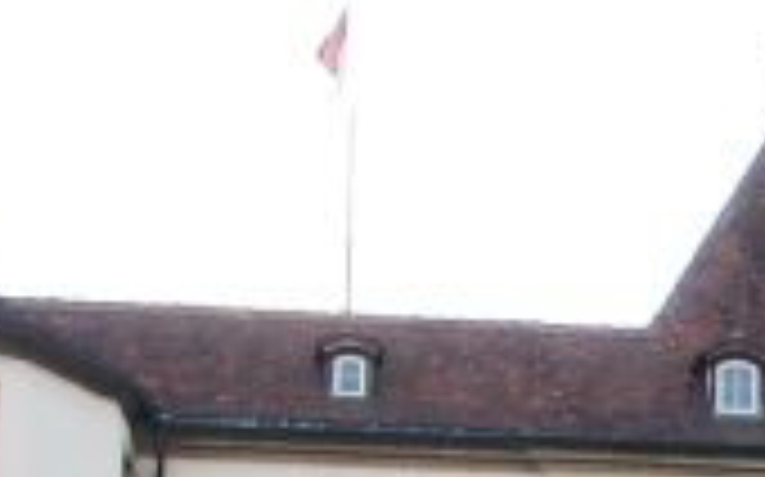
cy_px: 842
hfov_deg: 11.9
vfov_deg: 7.5
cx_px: 1080
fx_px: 3542
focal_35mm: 170
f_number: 2.8
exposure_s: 1/72.9
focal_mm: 7.13
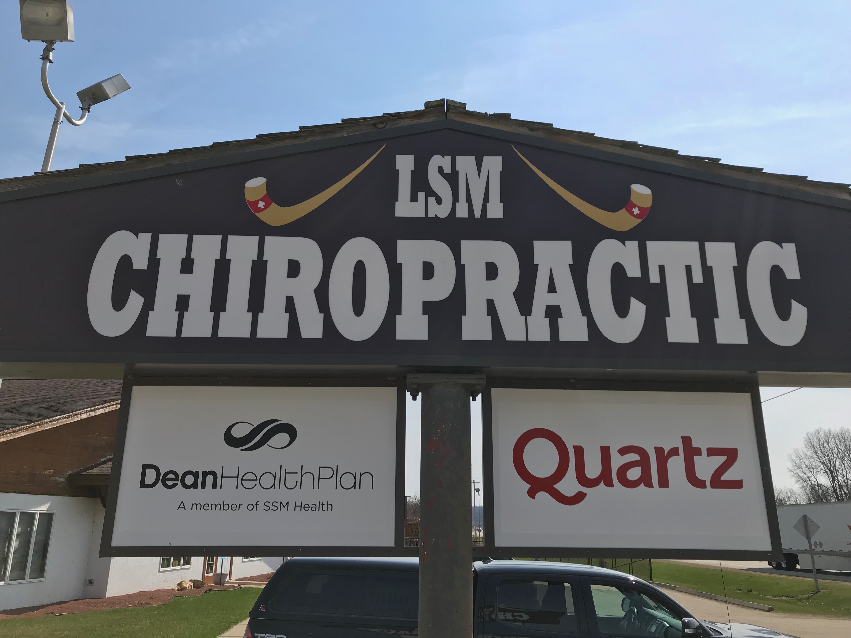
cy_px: 319
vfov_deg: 49.7
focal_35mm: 28
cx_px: 426
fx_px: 688
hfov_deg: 63.4
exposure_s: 1/2994
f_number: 1.8
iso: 20
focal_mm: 3.99
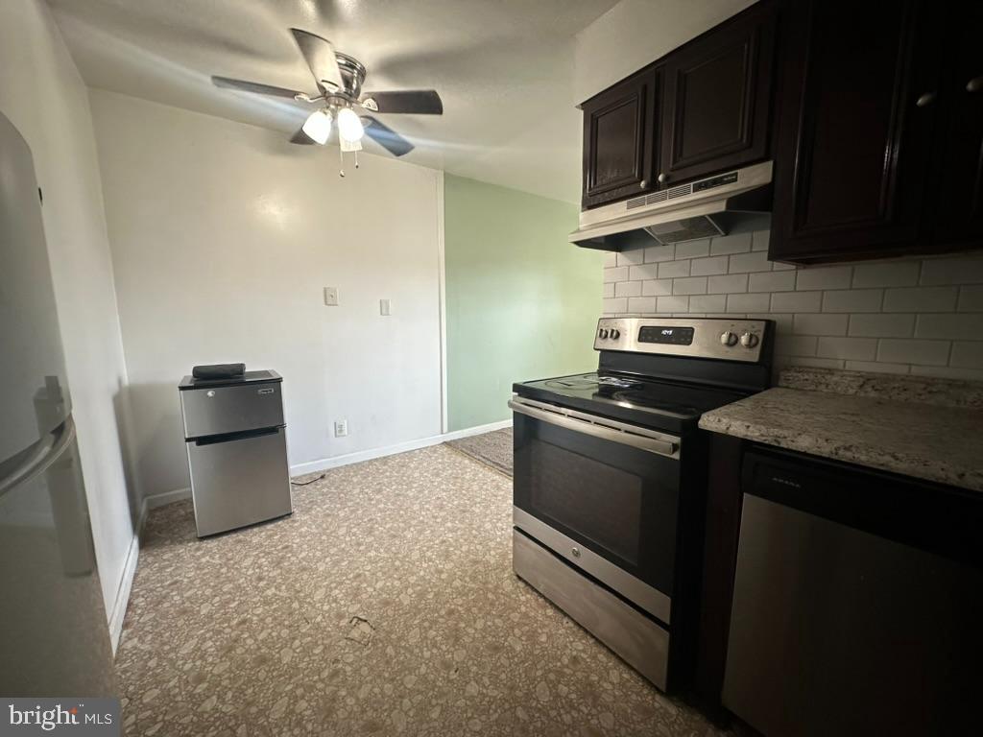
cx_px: 492
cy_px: 368
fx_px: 398
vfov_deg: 85.7
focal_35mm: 14
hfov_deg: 102.1
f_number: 2.2
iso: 320
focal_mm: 2.22
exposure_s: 1/60
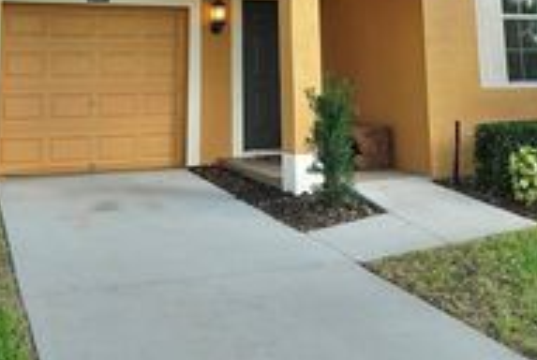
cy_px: -69
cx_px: 236
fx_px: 702
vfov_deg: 25.8
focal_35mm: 47
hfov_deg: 41.8
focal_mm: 12
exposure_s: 1/200
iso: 100
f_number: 4.5
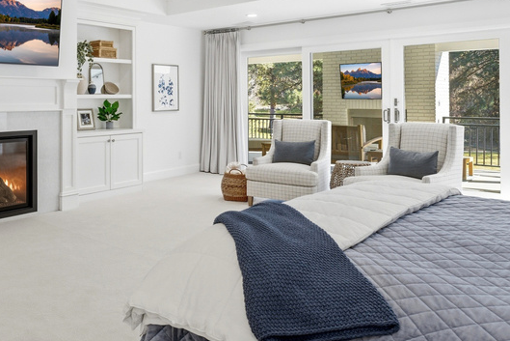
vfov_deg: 40.0
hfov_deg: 56.2
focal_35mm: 32
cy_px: 100
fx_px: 458
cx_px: 148
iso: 1600
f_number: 5
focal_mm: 16.7
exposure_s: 1/6400
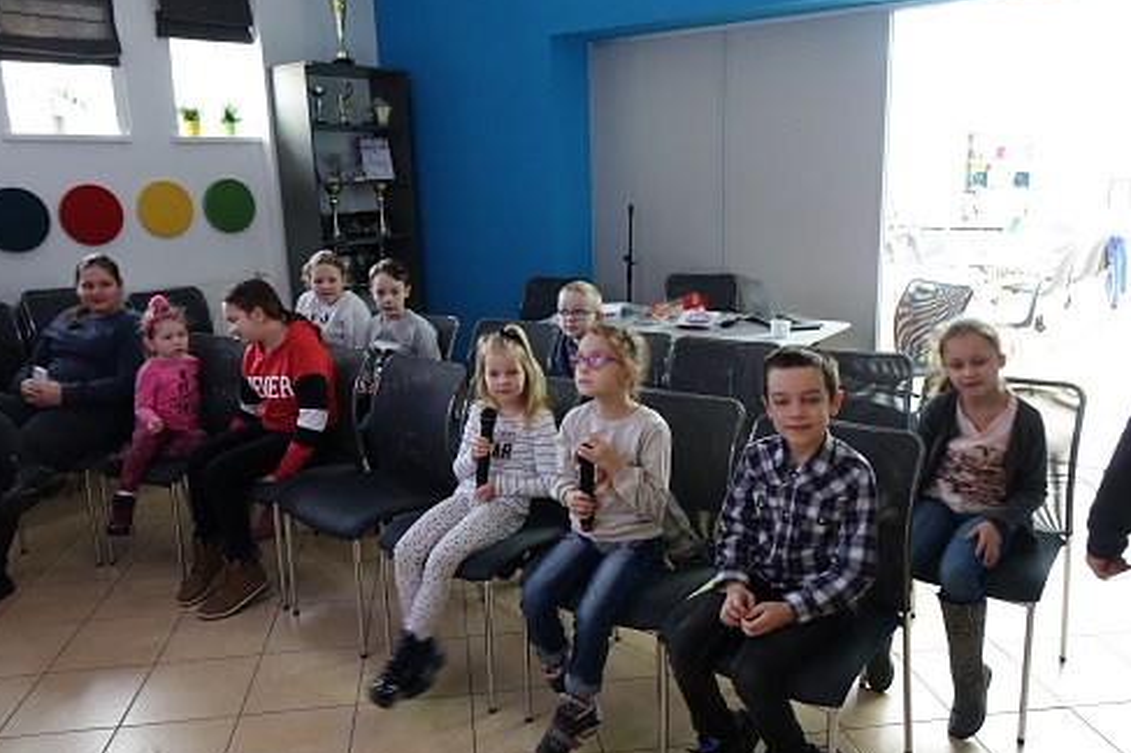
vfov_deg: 47.9
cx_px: 546
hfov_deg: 67.4
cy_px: 373
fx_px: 848
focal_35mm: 27
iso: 800
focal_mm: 8.81
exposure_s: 1/30
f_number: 2.8
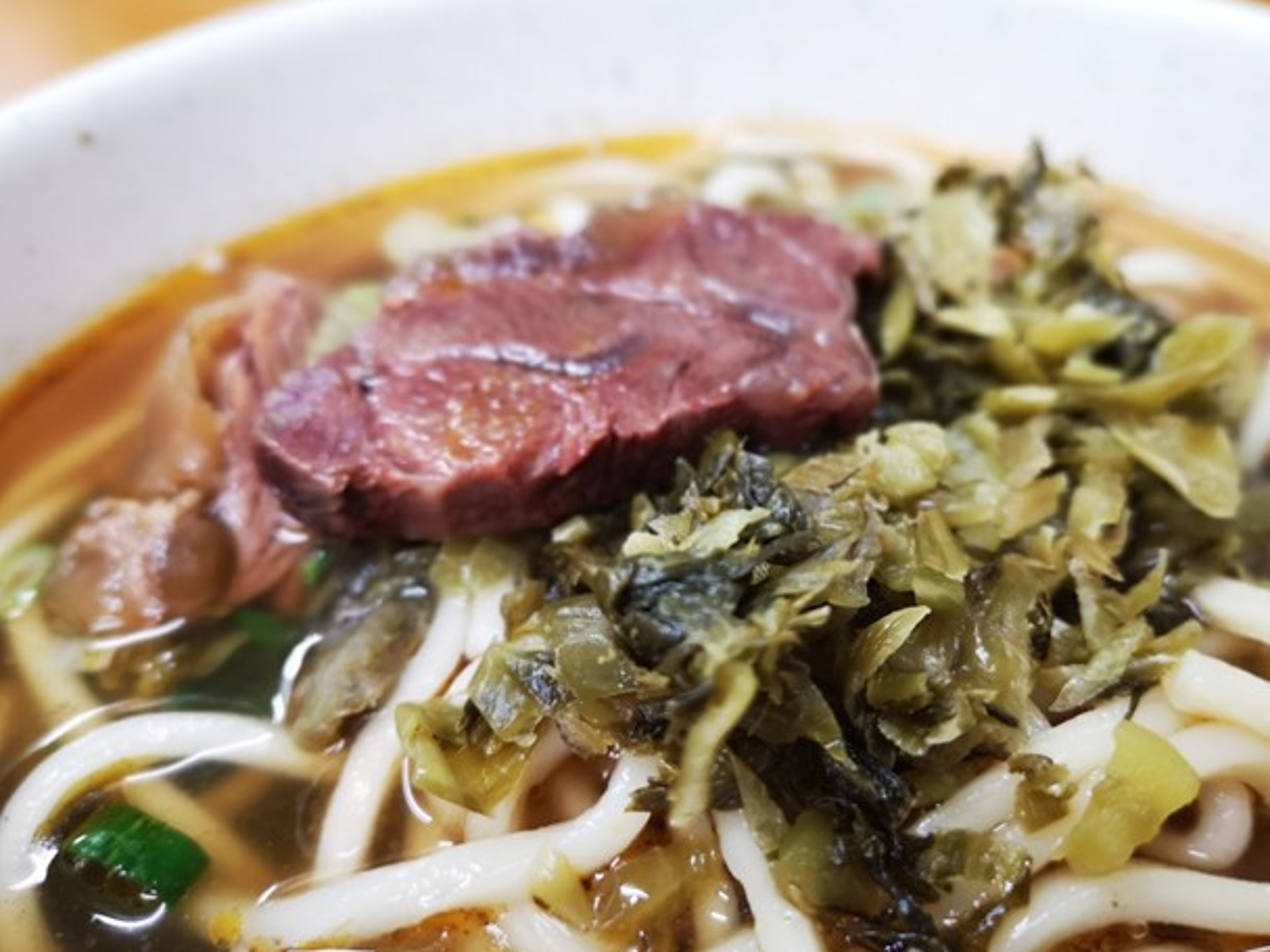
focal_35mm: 32
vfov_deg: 44.2
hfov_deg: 56.7
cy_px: 459
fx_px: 1174
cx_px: 700
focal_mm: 3.95
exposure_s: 1/24
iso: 400
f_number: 4
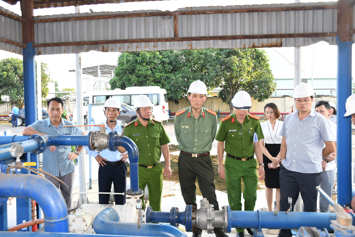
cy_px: 118
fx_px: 325
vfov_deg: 40.0
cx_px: 178
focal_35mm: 33
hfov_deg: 57.2
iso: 500
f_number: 3.5
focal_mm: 22
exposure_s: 1/200
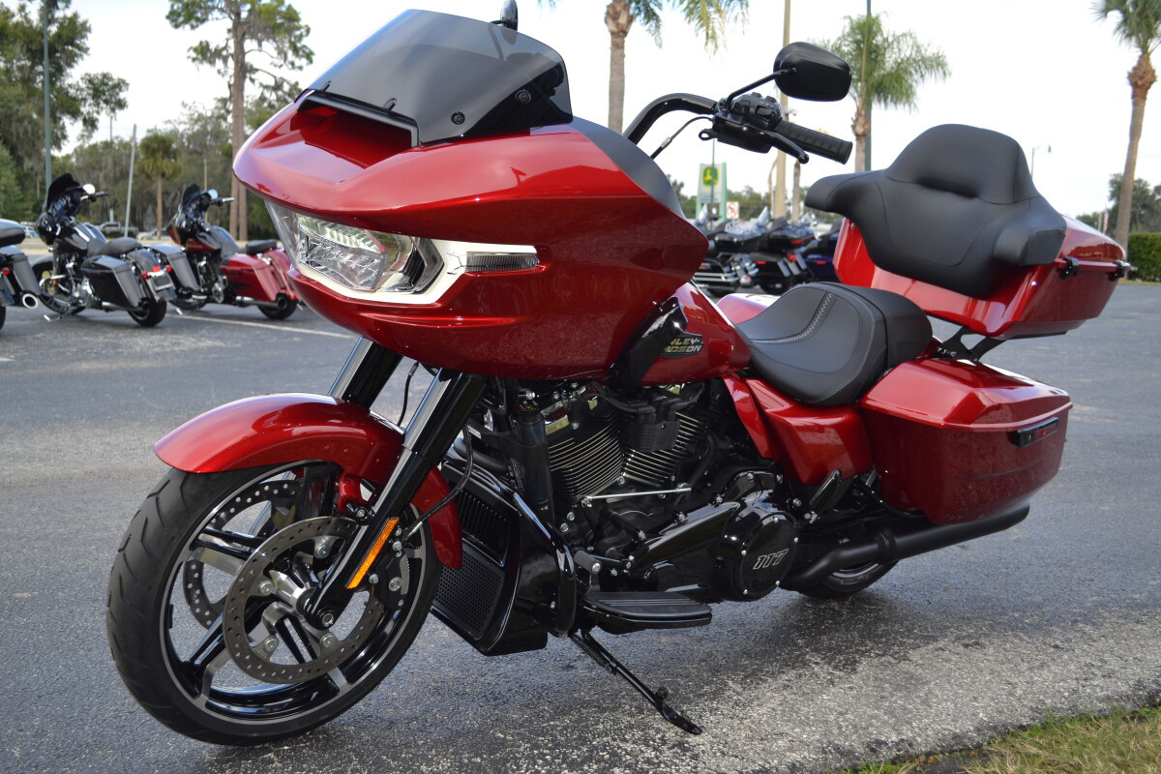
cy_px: 387
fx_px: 1161
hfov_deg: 53.1
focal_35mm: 36
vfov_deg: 36.9
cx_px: 580
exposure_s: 1/200
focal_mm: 24
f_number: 4.2
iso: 100
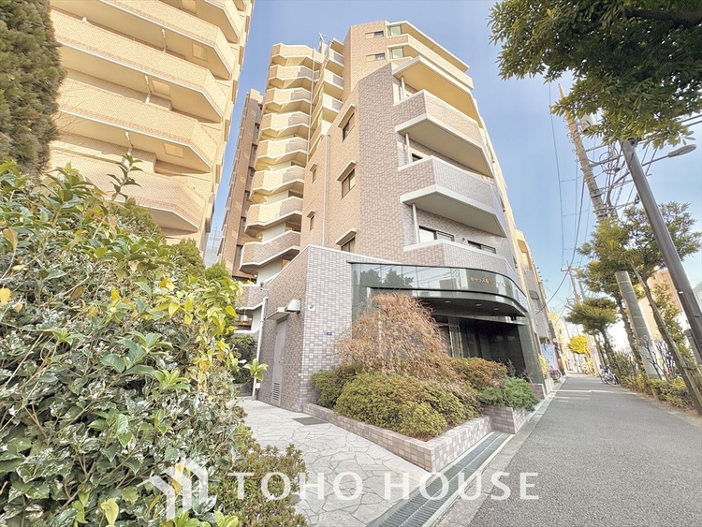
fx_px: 284
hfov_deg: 102.0
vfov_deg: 85.7
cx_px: 351
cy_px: 264
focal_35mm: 14
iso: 64
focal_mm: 2.22
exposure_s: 1/325
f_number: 2.2
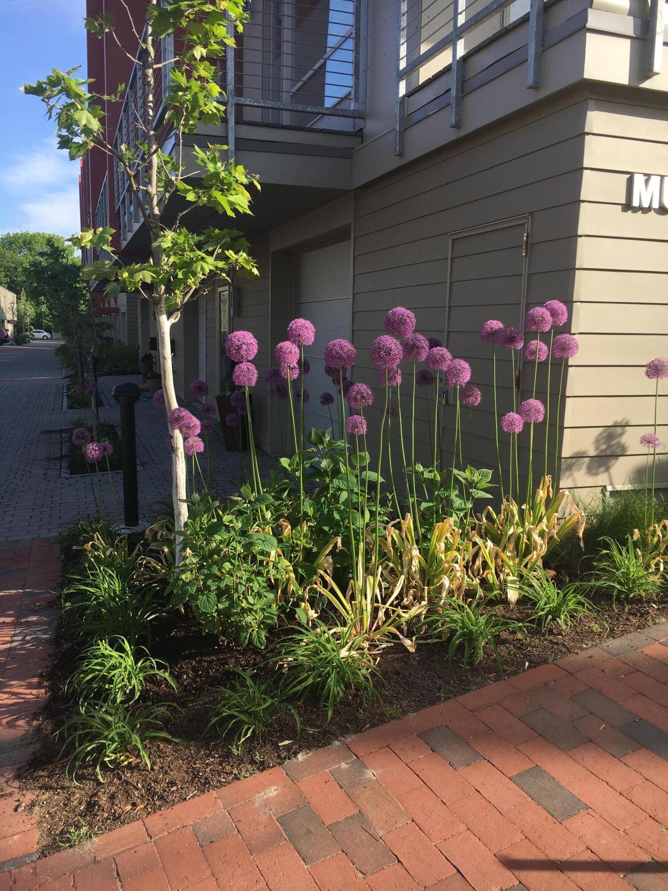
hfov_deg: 48.2
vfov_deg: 61.7
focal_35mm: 29
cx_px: 334
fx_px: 746
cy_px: 446
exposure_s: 1/646
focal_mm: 4.15
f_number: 2.2
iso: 25
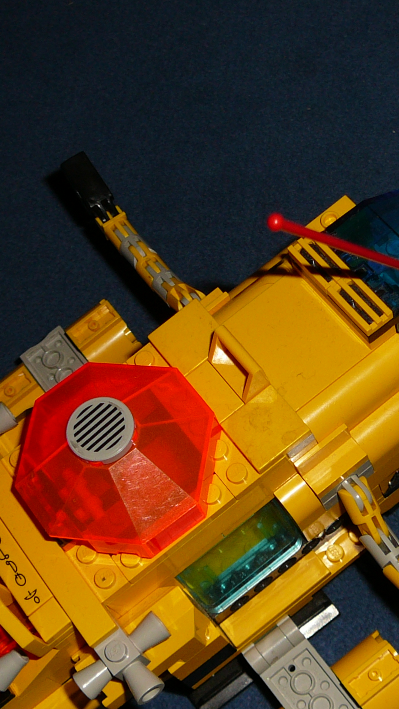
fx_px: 1184
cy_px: 426
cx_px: 248
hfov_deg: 19.1
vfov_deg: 33.2
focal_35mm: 63
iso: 80
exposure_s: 1/30
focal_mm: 5.2
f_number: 2.8
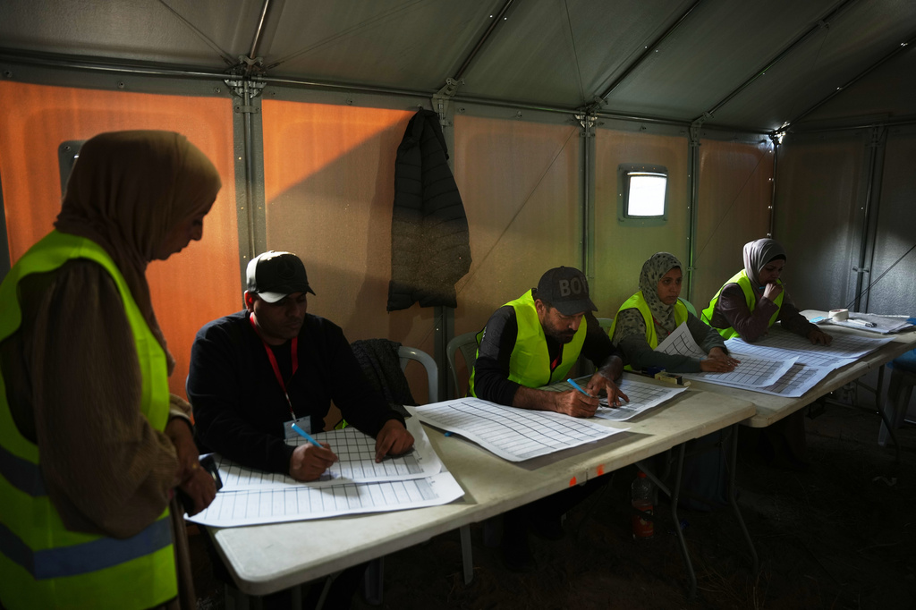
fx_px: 610
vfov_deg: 53.1
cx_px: 458
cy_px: 305
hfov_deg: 73.8
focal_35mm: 24
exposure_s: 1/100
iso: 500
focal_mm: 24
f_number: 2.8
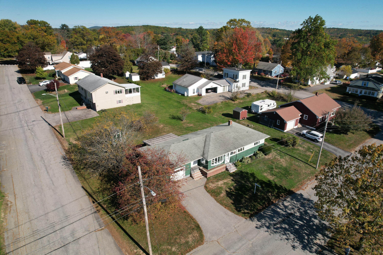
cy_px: 128
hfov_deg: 78.6
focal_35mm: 22
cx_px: 192
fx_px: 234
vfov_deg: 57.2
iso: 130
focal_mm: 8.38
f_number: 2.8
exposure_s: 1/1000
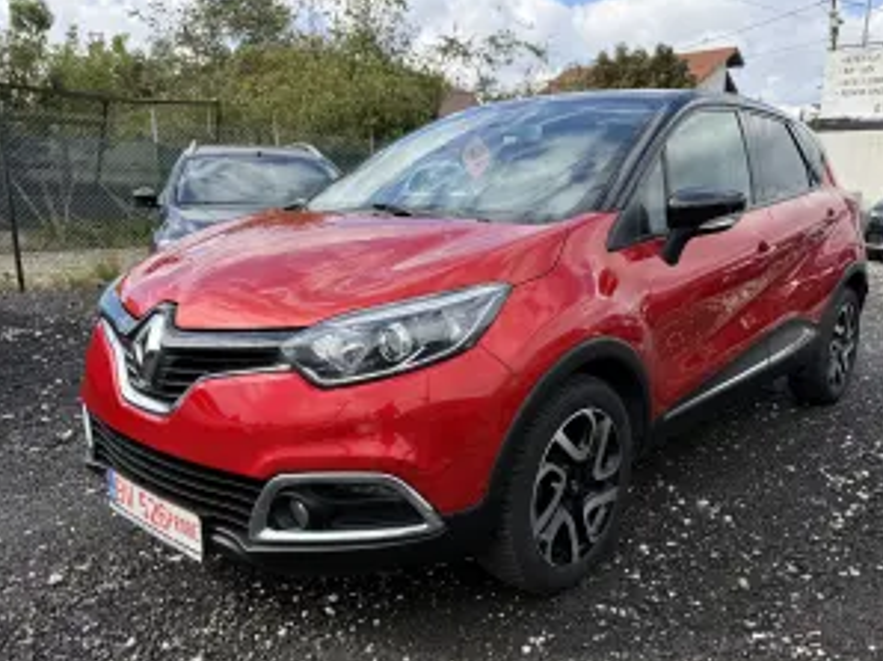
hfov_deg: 61.6
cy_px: 371
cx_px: 477
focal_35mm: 29
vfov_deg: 48.1
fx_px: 739
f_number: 1.78
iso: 80
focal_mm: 6.76
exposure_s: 1/1618
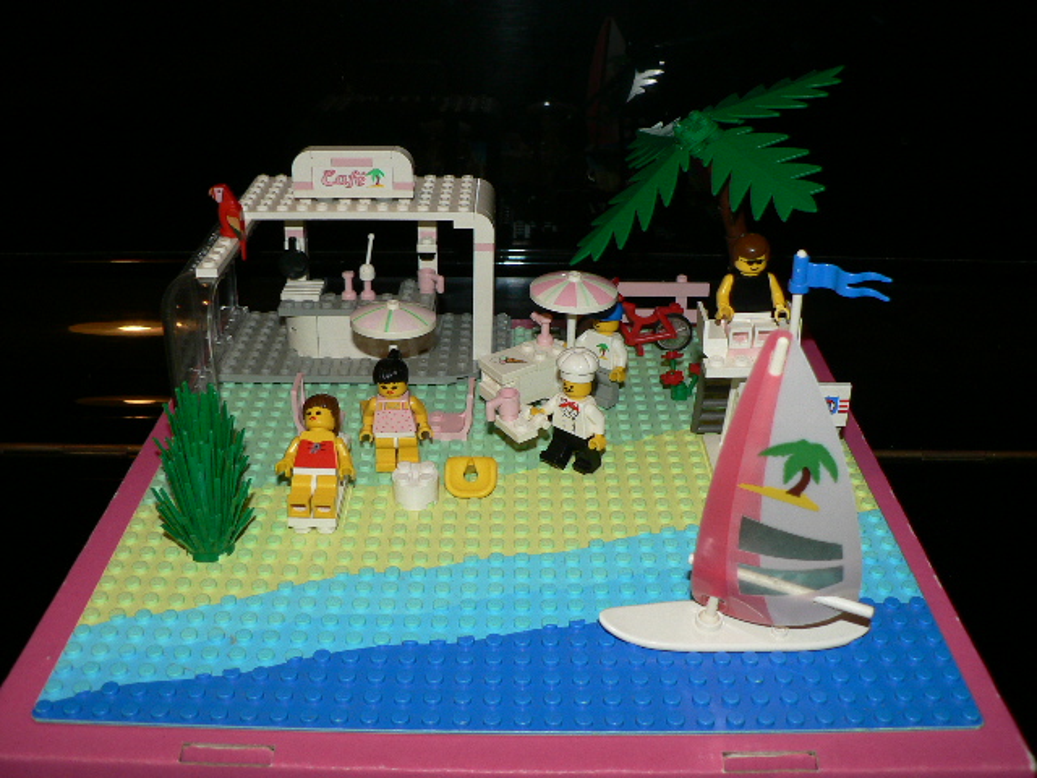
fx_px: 1078
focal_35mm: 36
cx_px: 518
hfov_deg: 51.4
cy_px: 389
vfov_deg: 39.7
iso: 100
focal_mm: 6
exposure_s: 1/60
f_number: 2.8
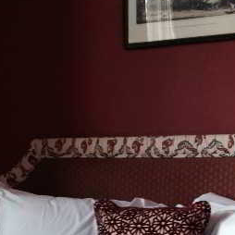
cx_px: 130
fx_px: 707
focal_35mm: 92
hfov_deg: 18.9
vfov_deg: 18.4
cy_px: 234
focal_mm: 4.12
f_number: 2.4
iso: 50
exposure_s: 1/24
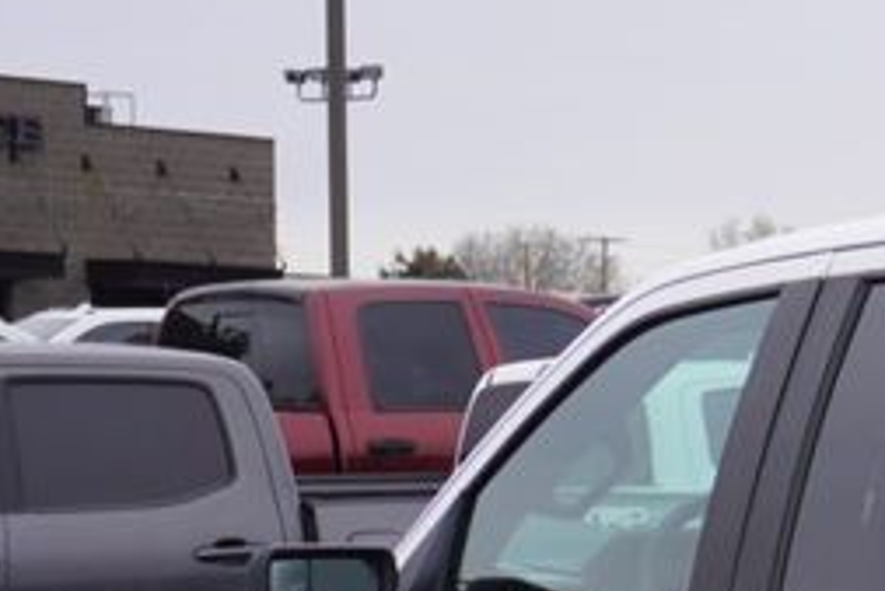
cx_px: 1728
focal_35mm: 194
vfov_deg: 6.9
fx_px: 4772
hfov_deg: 9.9
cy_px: 1056
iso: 100
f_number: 9
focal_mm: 32
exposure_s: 1/100
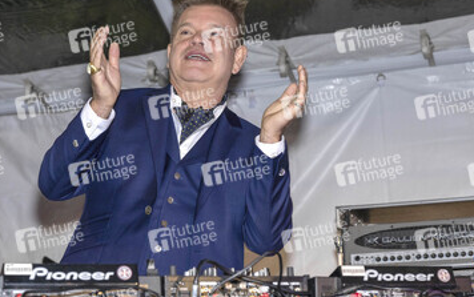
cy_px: 137
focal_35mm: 89
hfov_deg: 23.3
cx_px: 200
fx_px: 1150
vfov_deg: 14.7
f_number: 5.6
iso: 800
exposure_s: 1/200
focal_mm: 69
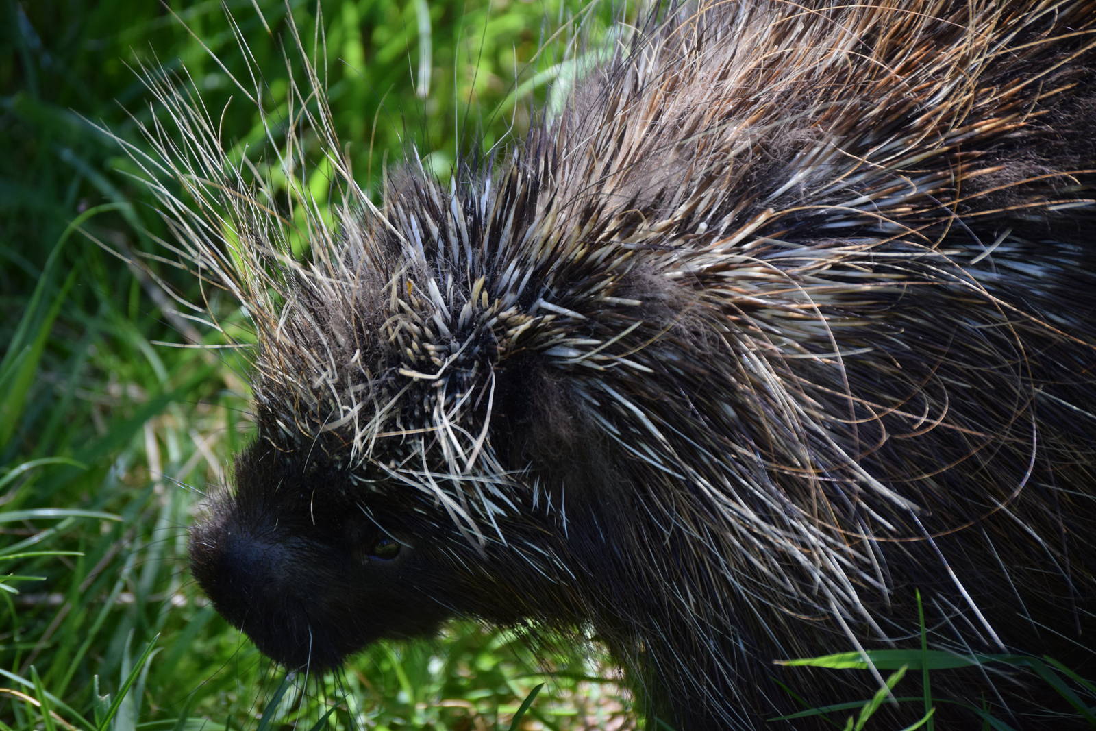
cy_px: 366
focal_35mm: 188
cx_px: 548
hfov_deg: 11.0
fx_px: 5708
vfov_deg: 7.3
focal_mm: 125
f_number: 4.8
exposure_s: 1/1000
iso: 800
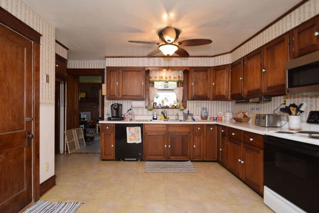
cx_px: 157
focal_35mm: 18
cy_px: 105
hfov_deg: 91.5
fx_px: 155
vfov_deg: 68.8
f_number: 3.5
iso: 200
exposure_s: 1/30
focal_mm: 11
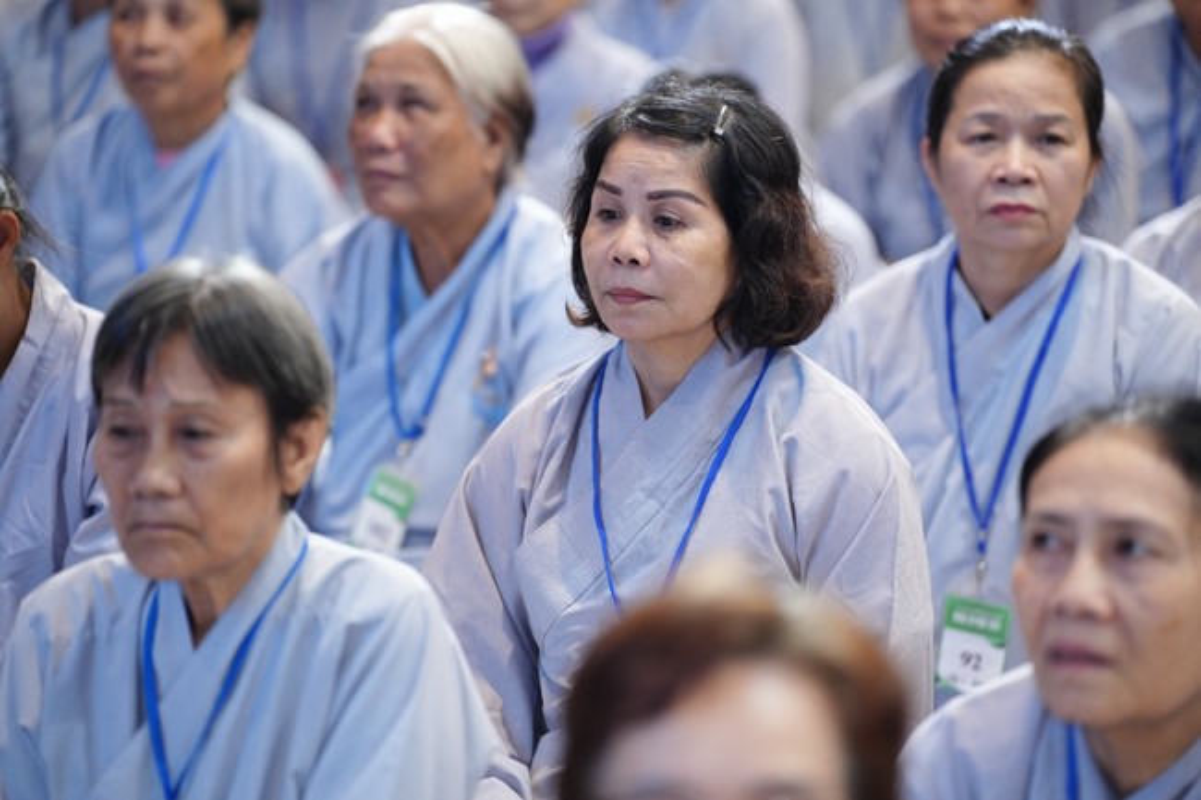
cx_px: 600
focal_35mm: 150
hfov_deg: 13.7
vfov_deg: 9.1
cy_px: 400
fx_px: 5003
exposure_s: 1/100
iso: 2000
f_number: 2.8
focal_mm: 150
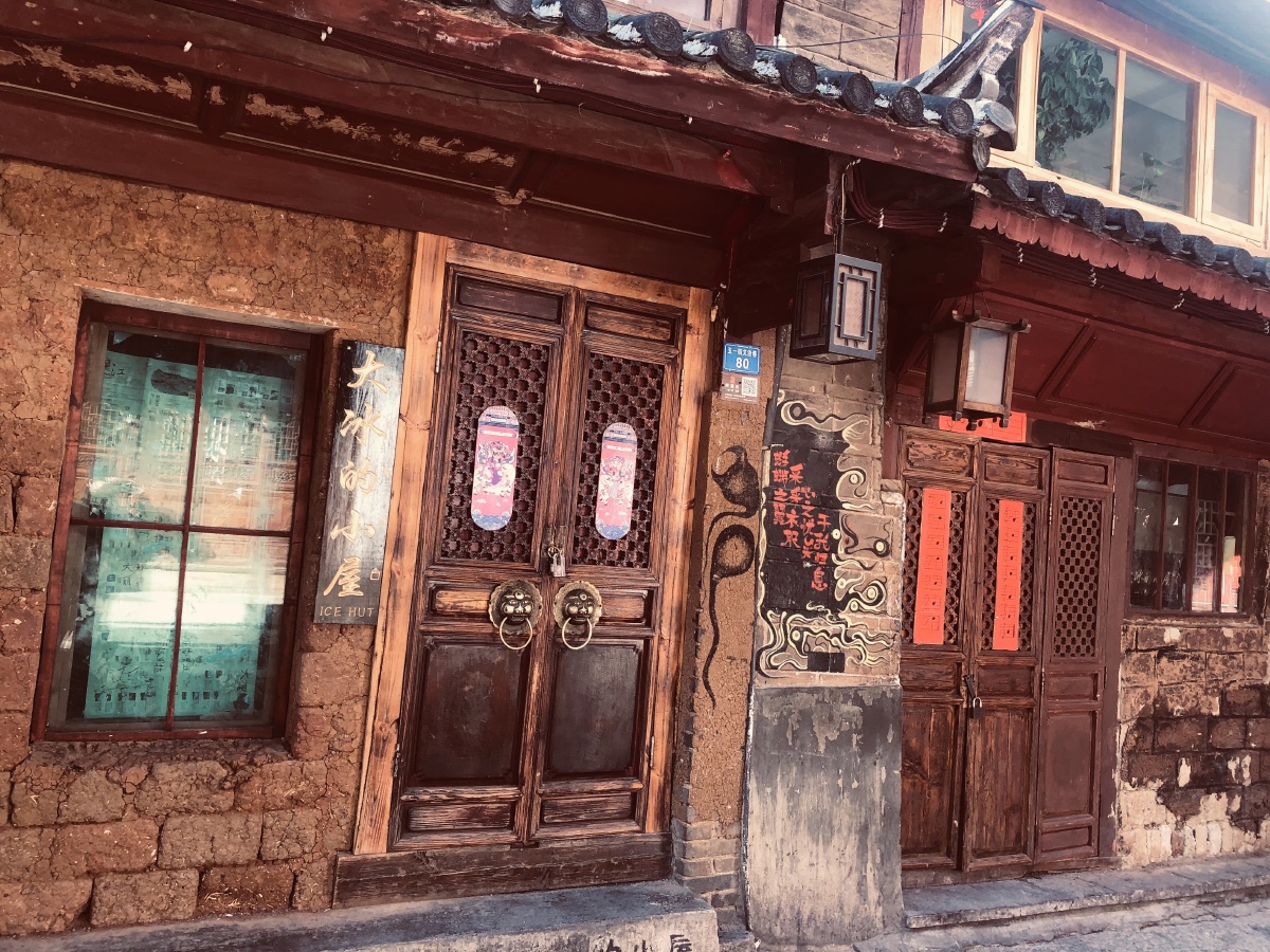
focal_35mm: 28
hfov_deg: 63.4
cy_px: 476
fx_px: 1027
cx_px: 635
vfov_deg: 49.7
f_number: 1.8
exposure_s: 1/120
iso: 50
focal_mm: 4
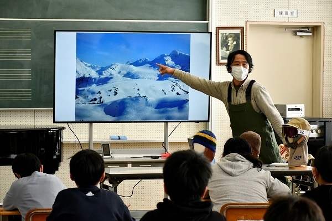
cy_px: 110
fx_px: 968
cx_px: 166
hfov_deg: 19.5
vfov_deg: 13.0
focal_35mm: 105
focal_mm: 70
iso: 2000
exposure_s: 1/400
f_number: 5
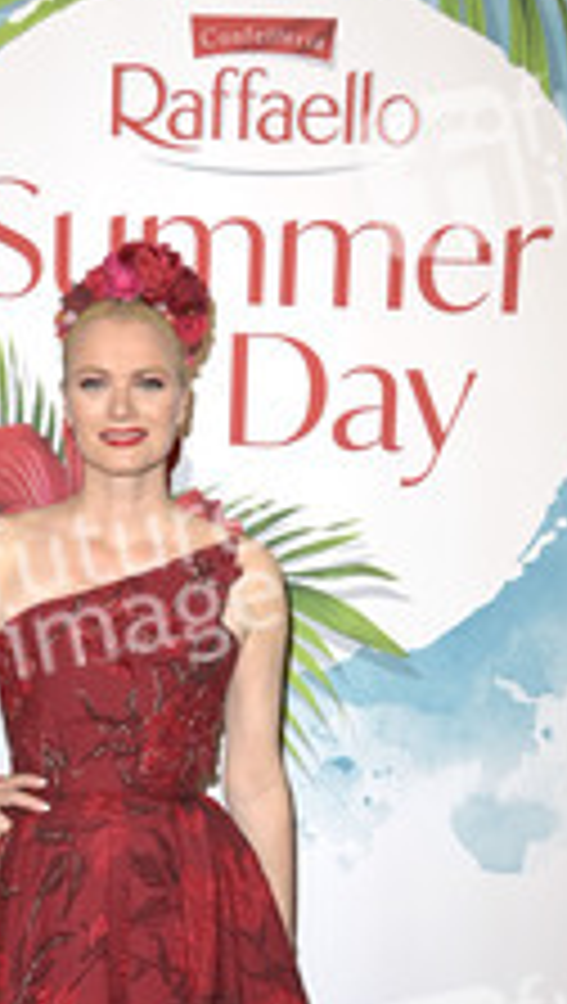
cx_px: 180
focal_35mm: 60
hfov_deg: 20.0
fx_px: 1598
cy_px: 828
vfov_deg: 33.7
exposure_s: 1/250
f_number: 5.6
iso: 500
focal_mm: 32
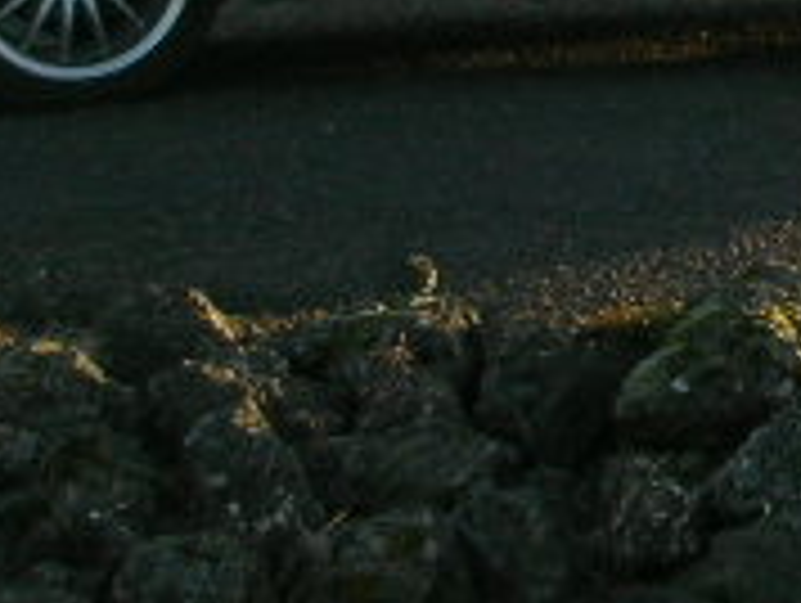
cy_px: -184
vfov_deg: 7.3
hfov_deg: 9.8
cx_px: 760
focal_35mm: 201
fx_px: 4657
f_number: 3
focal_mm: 5.8
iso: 50
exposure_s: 1/196
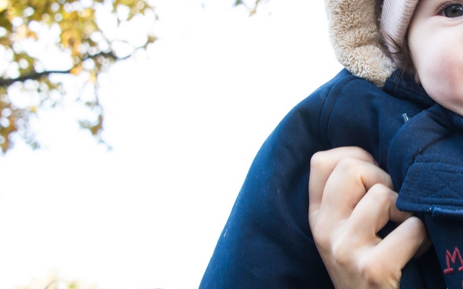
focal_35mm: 117
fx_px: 1476
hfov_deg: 17.4
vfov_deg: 11.2
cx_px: 456
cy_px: 132
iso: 500
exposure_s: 1/80
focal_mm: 48
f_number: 9
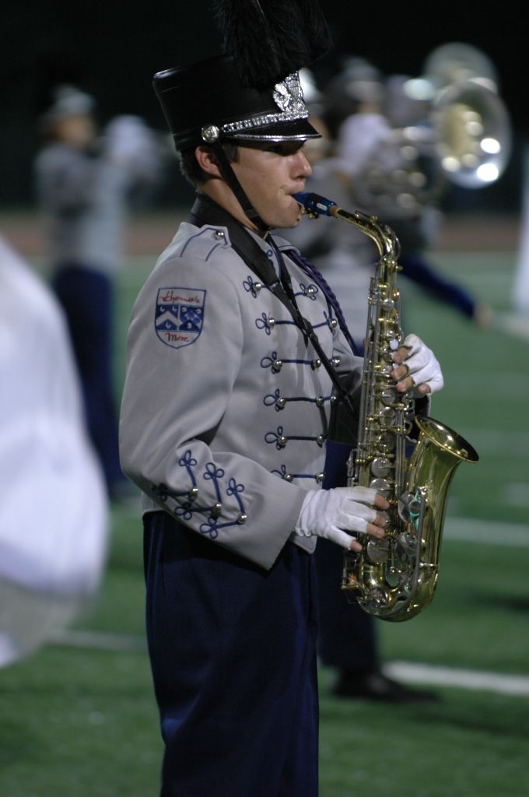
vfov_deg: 6.9
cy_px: 398
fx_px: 6630
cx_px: 264
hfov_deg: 4.6
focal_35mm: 300
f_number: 2.8
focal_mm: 200
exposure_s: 1/60
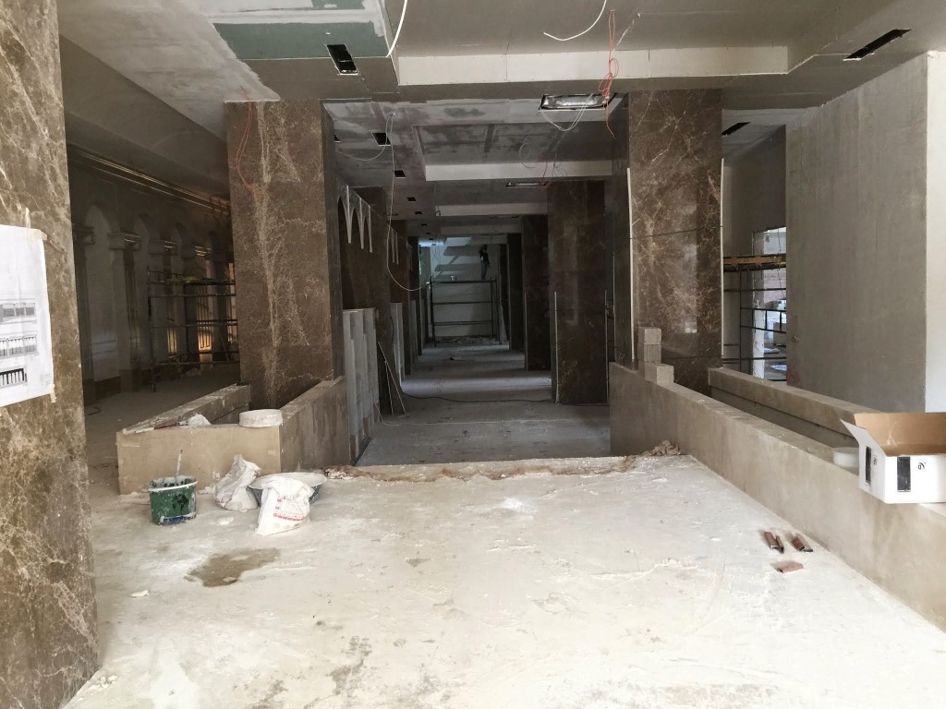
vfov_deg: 48.2
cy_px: 354
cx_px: 473
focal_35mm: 29
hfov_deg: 61.7
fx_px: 793
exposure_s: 1/15
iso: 64
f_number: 2.2
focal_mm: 4.15
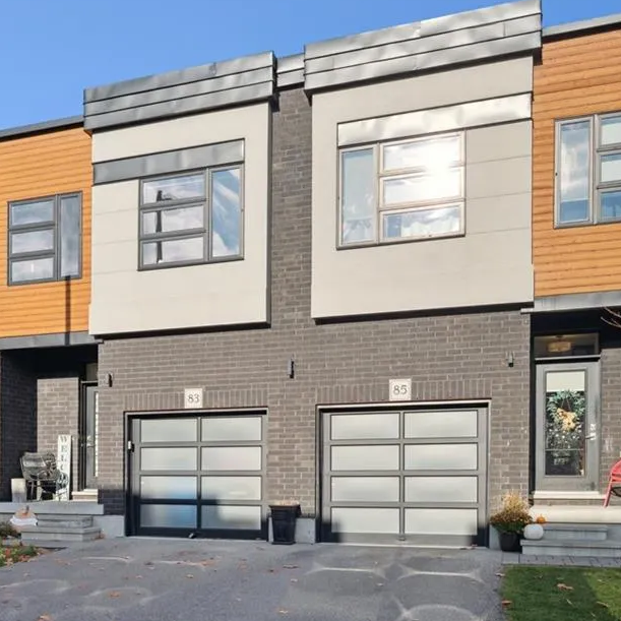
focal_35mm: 37
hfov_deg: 43.6
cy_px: 315
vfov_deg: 44.9
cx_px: 161
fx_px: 751
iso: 200
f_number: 8
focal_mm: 26
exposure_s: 1/800
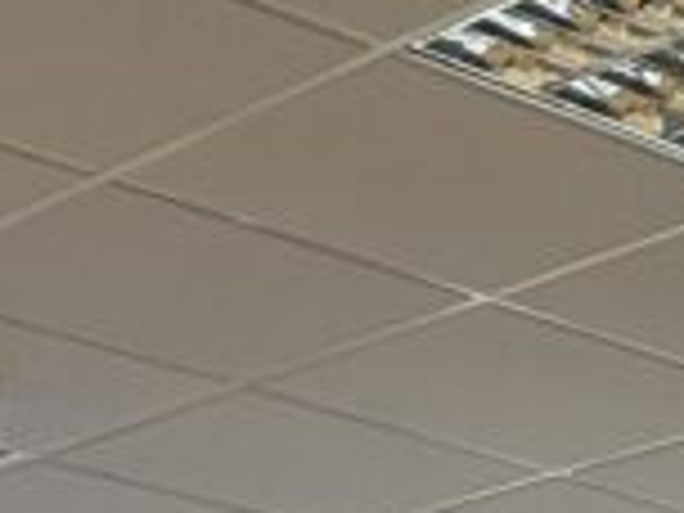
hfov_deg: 11.1
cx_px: 860
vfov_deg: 7.6
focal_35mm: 175
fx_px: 3458
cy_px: 1431
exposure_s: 1/50
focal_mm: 4.25
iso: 400
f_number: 1.8
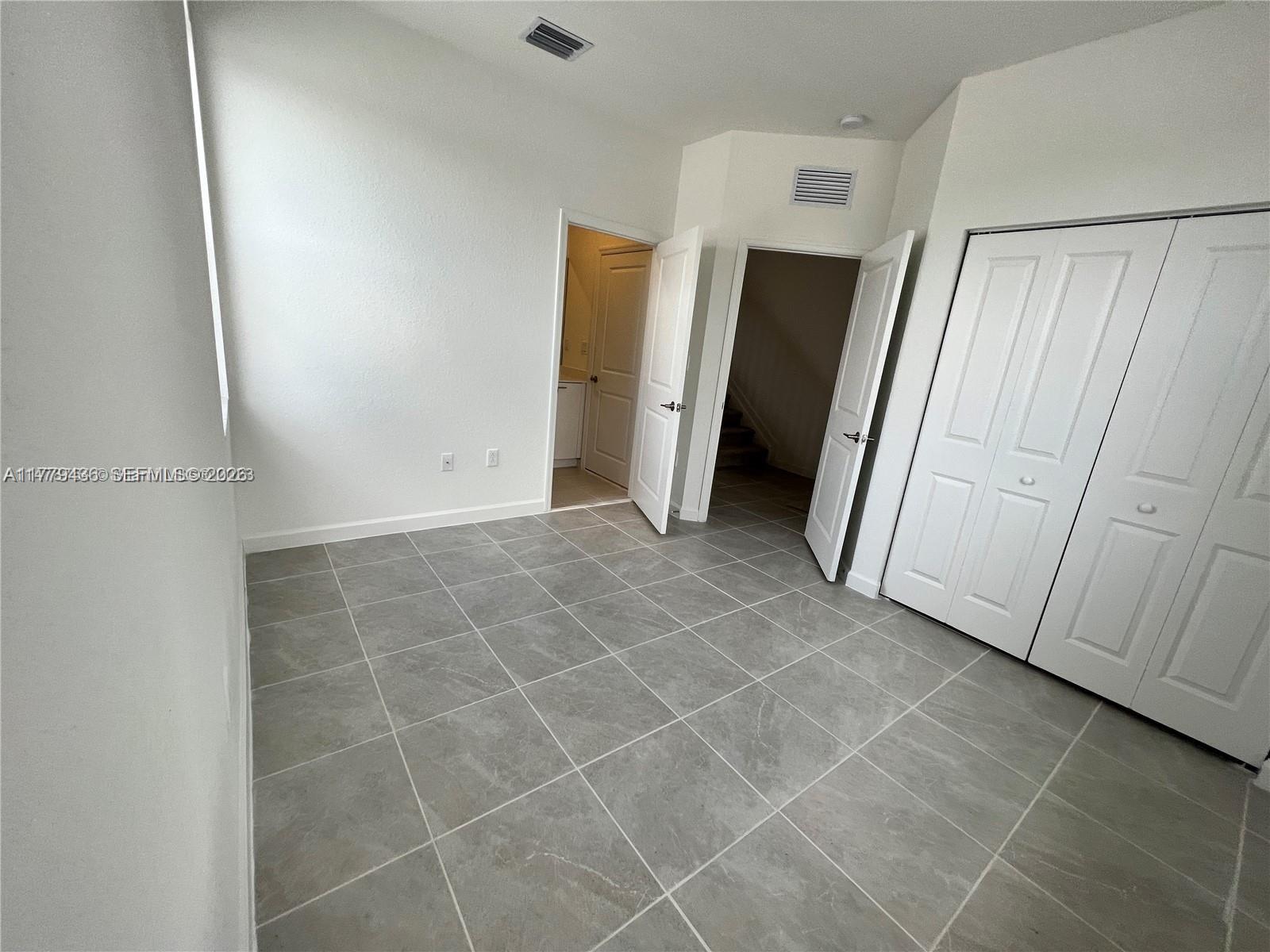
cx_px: 635
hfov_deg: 106.2
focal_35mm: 13
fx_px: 477
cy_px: 476
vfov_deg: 89.9
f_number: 1.8
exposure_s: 1/120
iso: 80
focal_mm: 1.57
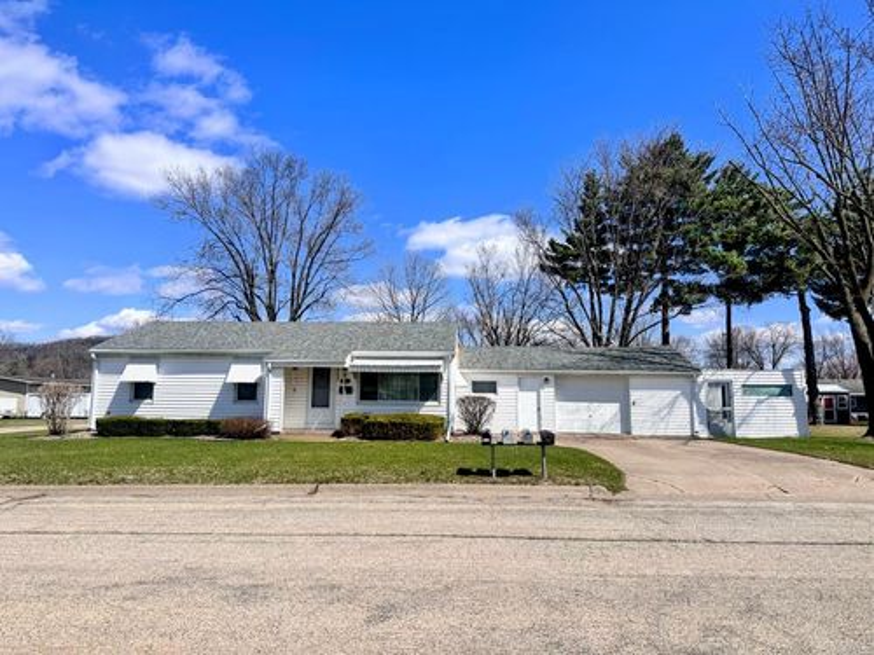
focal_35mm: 24
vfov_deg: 56.8
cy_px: 328
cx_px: 437
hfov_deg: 71.6
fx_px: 606
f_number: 1.78
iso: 80
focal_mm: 6.86
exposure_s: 1/7576
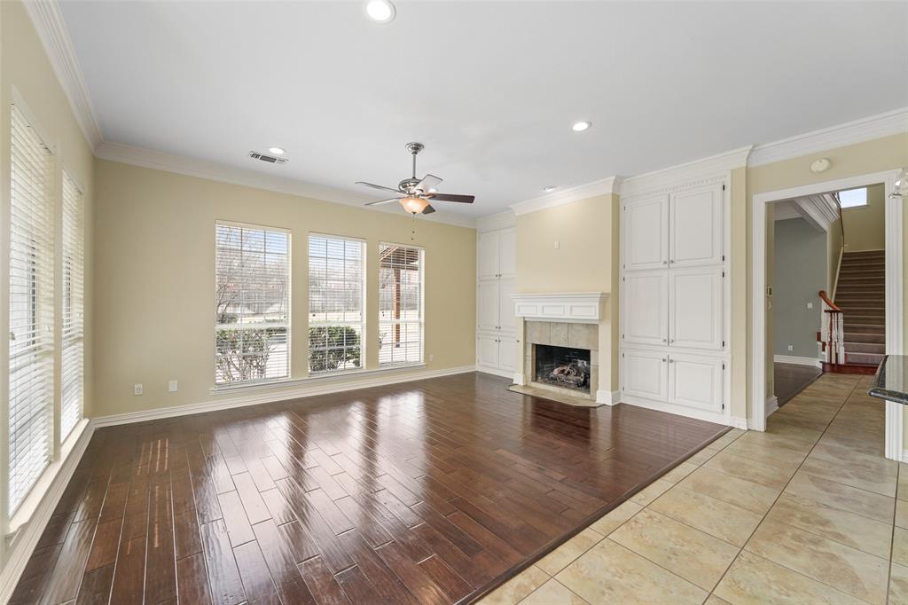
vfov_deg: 81.2
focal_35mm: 14
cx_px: 454
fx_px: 353
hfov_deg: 104.3
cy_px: 302
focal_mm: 14
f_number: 9
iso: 640
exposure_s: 1/20
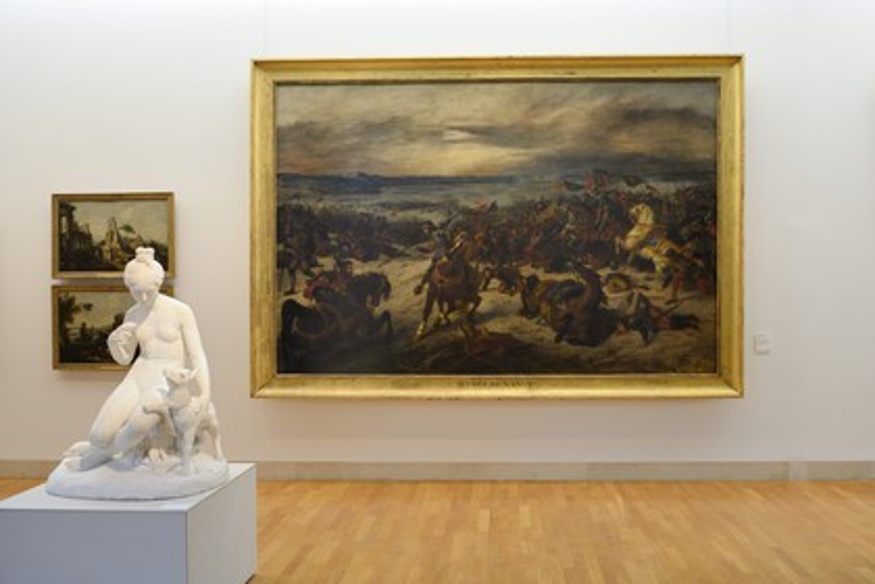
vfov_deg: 47.9
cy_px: 292
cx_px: 438
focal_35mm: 27
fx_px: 656
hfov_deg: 67.4
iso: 800
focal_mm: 27
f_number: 5
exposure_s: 1/40
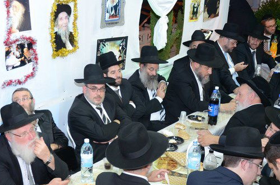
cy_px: 121
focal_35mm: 62
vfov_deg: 21.7
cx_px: 108
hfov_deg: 32.3
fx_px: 481
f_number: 4
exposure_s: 1/60
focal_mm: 26
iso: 1600
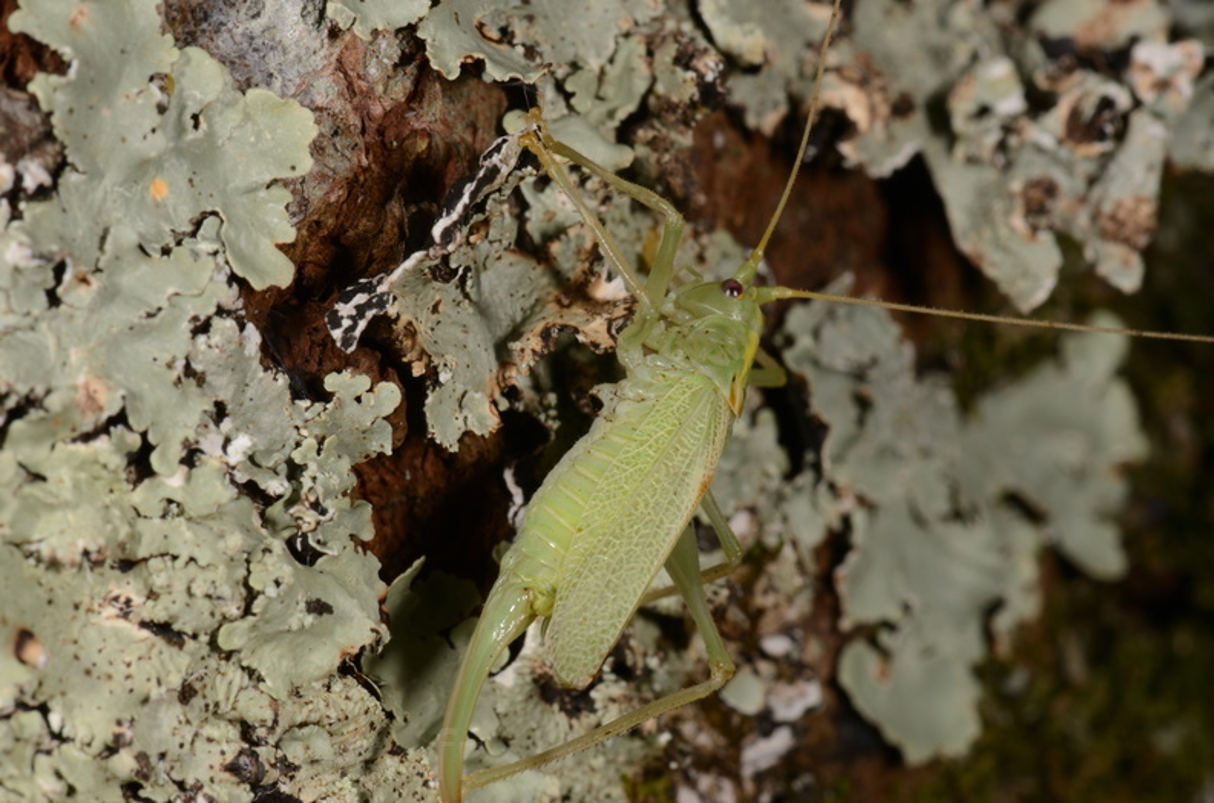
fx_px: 4289
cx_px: 607
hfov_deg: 16.1
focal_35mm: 128
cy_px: 402
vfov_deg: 10.7
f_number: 25
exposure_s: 1/60
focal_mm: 85
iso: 100
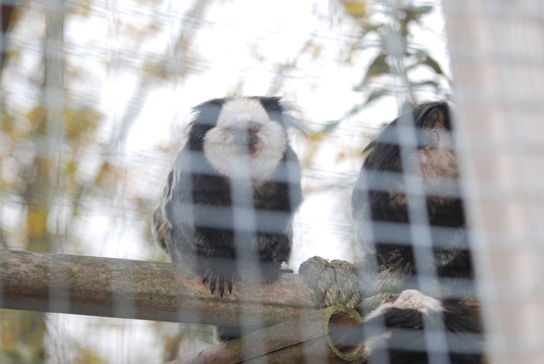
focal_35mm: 117
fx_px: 1770
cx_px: 272
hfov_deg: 17.5
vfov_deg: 11.7
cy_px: 182
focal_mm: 78
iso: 100
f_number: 4
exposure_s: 1/125
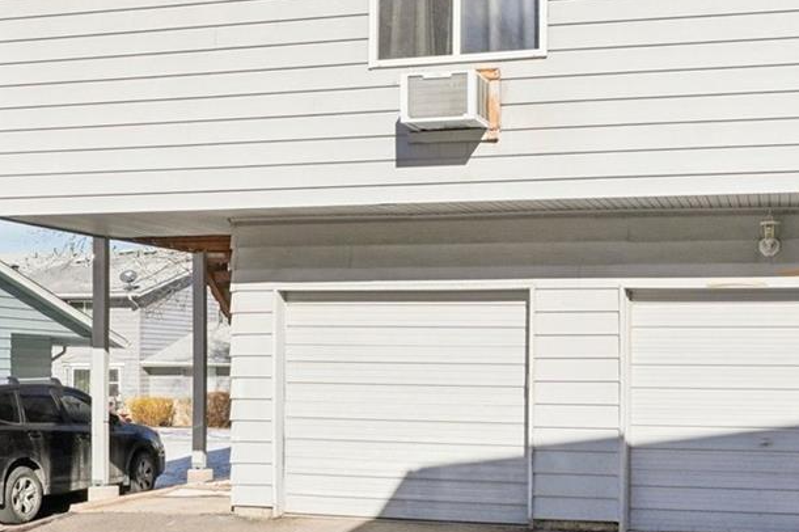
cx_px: 523
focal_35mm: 43
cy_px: 223
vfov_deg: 30.9
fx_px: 961
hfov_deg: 44.6
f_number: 8
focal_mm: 11
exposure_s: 1/750
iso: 100
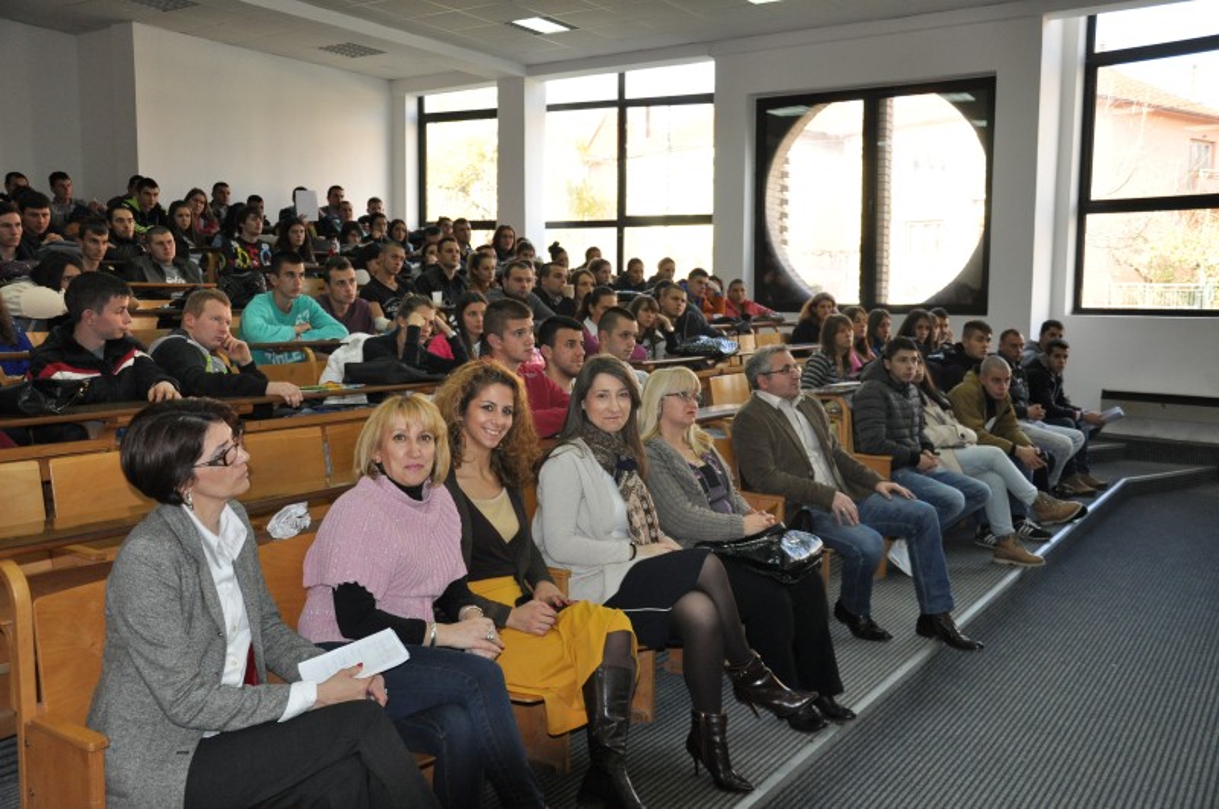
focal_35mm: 33
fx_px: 1116
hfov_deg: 57.3
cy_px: 404
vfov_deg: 39.9
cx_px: 610
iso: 800
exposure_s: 1/100
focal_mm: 22
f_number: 3.8
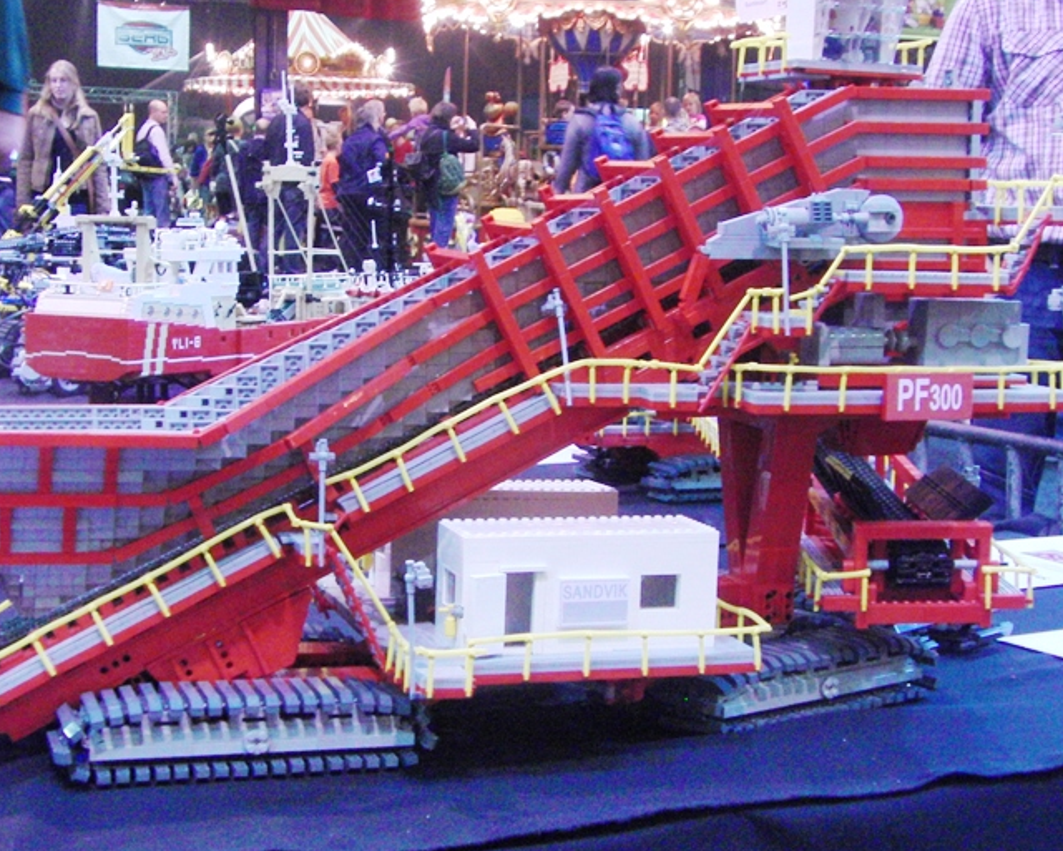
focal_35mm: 64
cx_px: 485
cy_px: 429
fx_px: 2013
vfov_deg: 23.8
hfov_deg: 29.6
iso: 400
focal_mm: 7.2
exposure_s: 1/15
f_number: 3.1
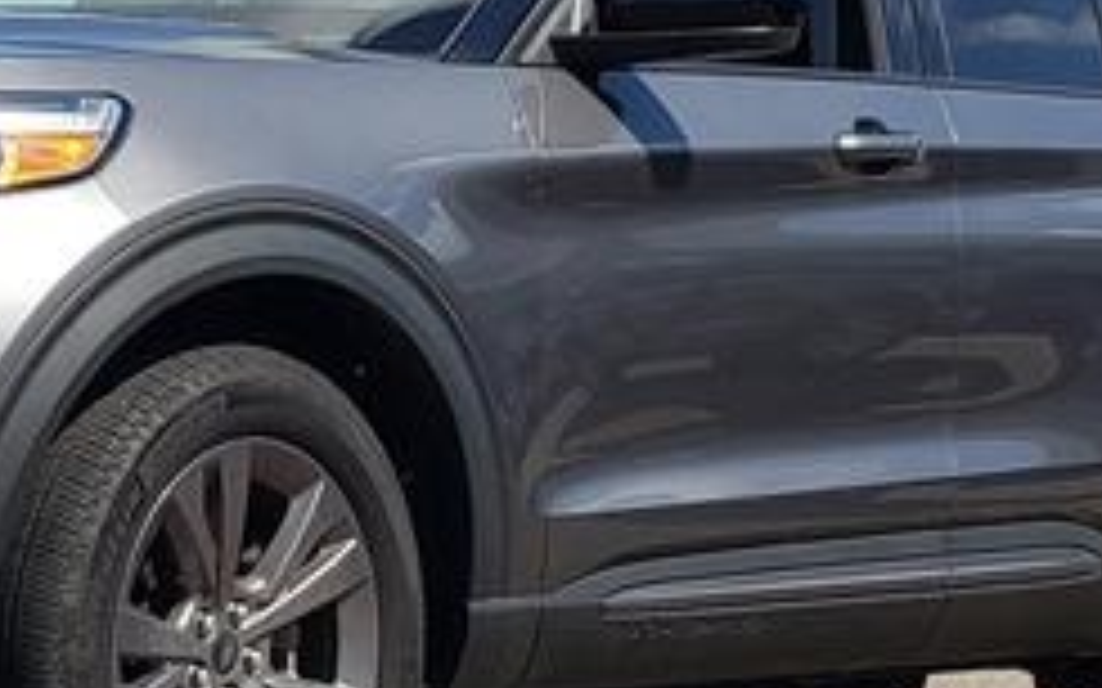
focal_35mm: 72
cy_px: 315
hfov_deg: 27.8
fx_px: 2162
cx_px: 166
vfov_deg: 18.1
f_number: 2.4
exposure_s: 1/1731
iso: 50
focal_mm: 4.3
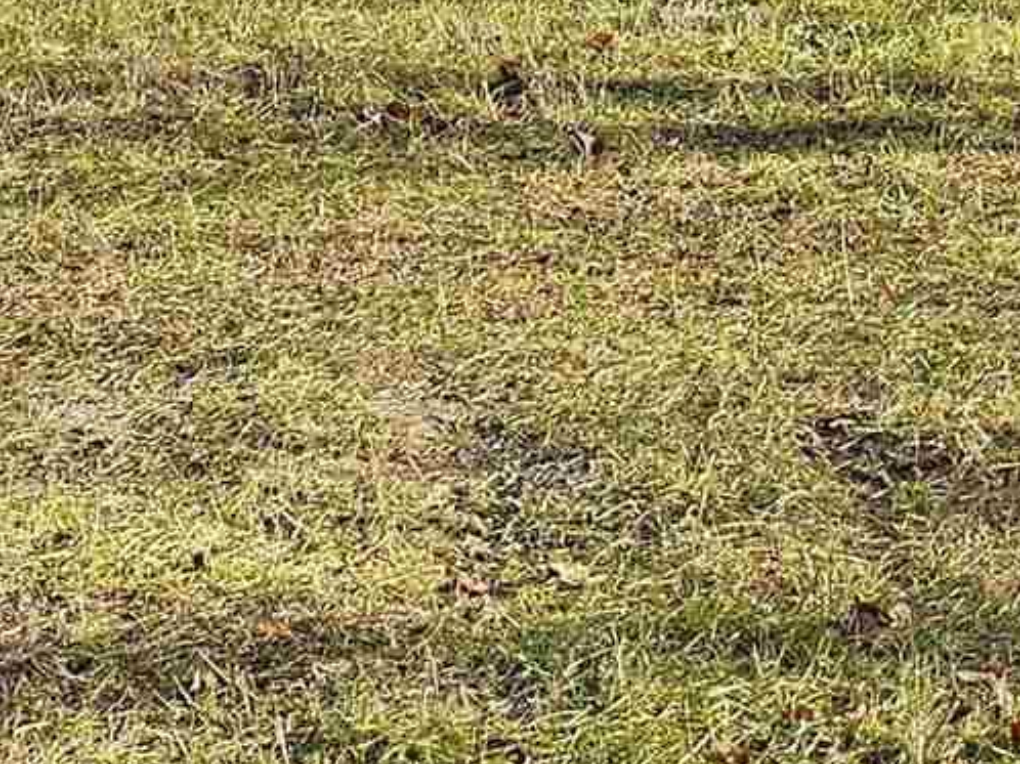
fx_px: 4182
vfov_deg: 9.4
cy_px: -993
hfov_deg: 13.8
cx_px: 848
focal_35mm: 142
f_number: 1.7
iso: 10
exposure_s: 1/199
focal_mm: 6.3
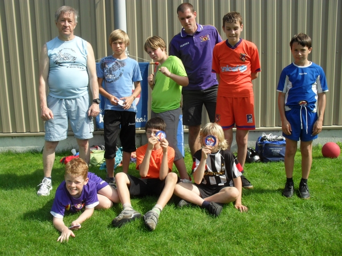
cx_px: 171
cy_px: 128
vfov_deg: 40.7
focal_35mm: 35
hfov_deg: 52.6
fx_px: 346
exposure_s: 1/180
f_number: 8.4
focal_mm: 6.3
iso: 100
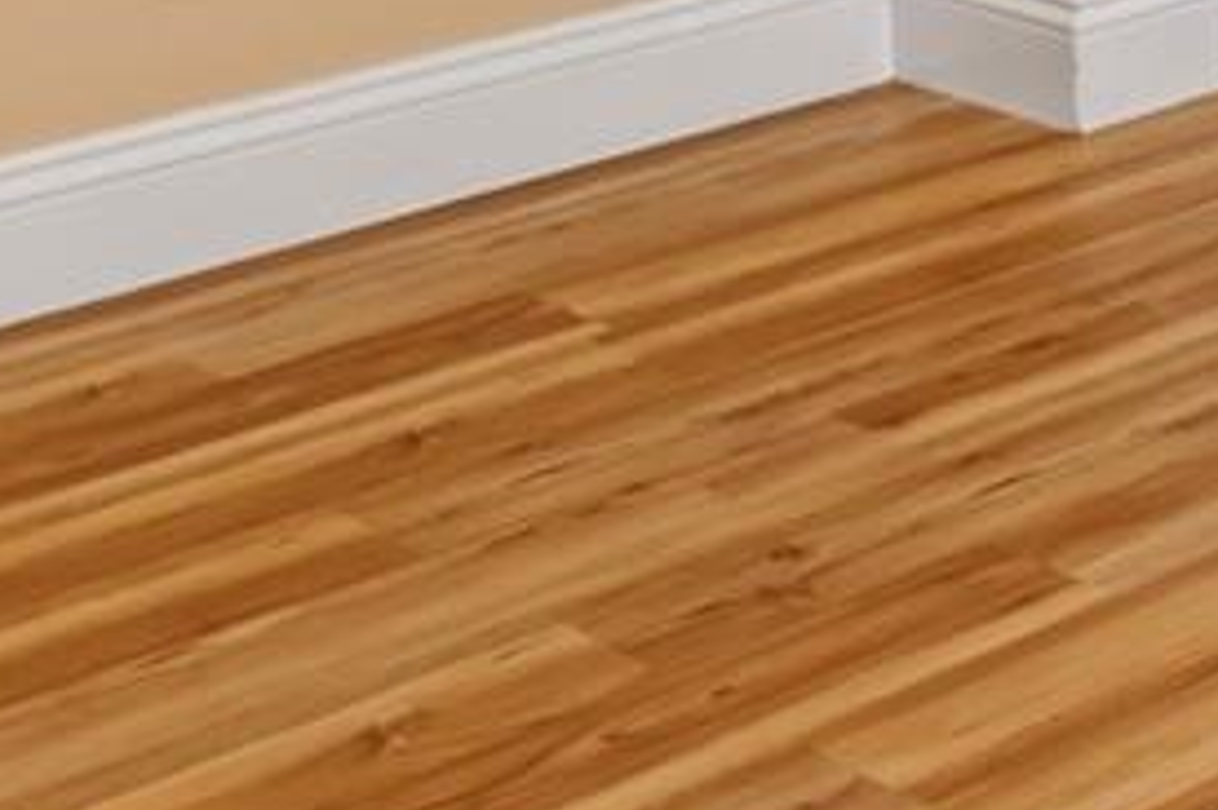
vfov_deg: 12.2
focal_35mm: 96
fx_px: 3243
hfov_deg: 15.7
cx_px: 2582
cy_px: -952
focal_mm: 11
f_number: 9
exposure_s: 1/60
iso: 250
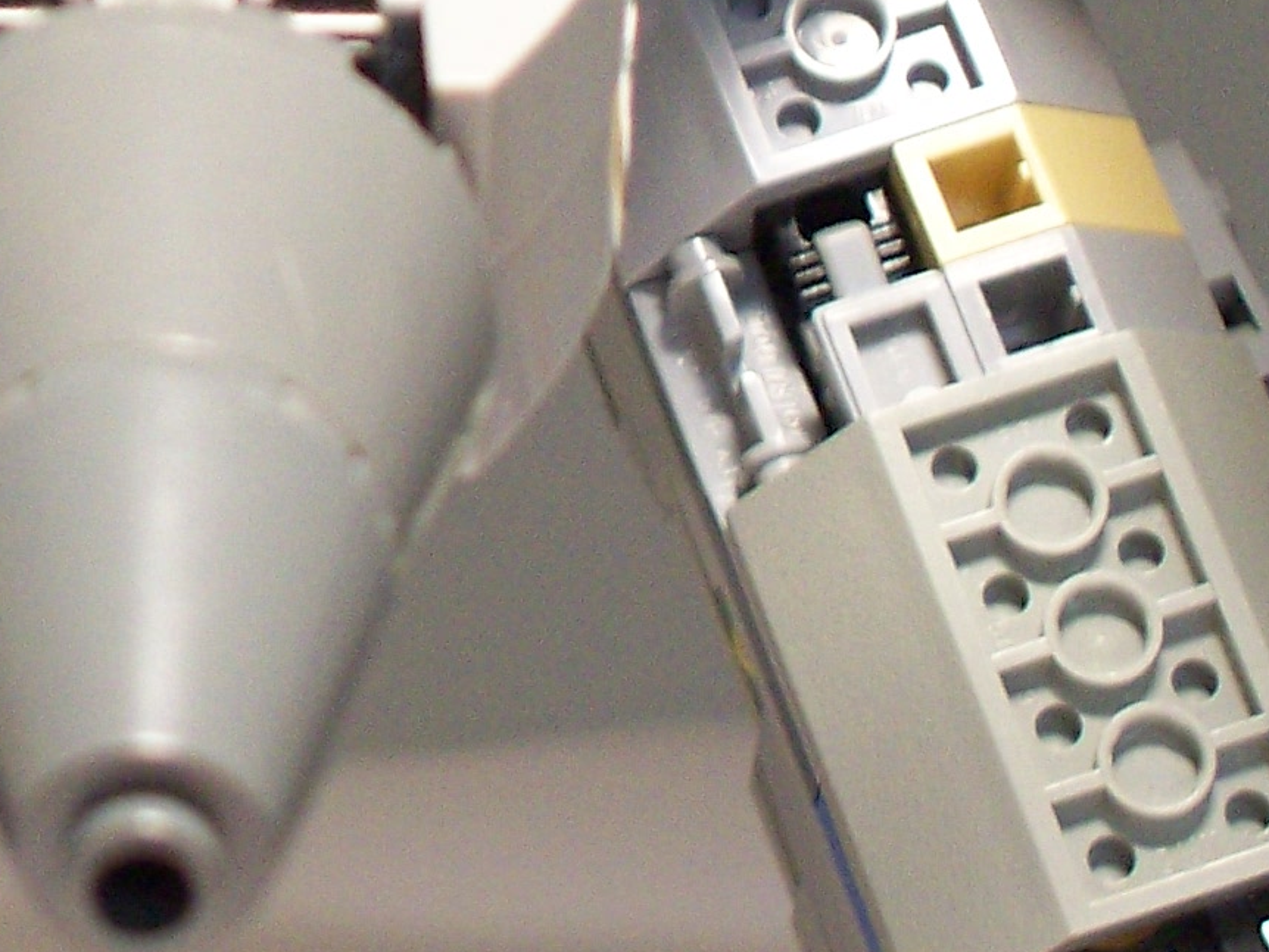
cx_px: -69
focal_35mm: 167
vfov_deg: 8.8
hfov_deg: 11.7
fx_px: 6124
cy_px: -178
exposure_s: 1/60
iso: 160
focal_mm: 7.54
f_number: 2.8
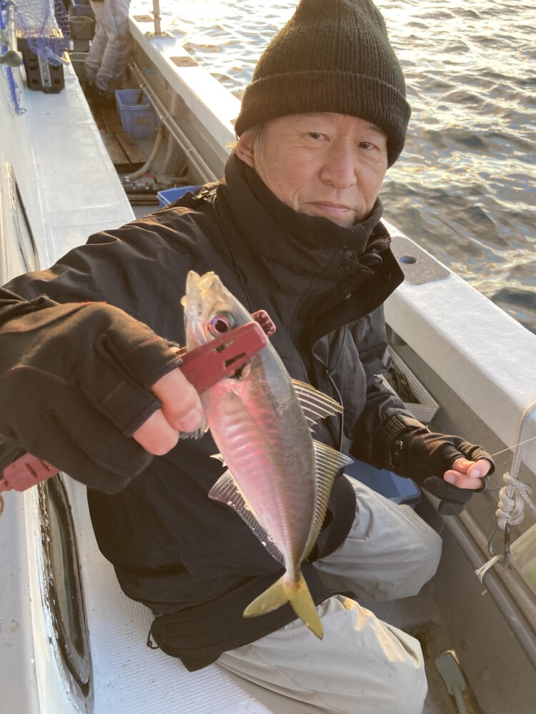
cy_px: 357
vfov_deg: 63.4
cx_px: 268
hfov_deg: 49.7
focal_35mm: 28
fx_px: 578
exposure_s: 1/121
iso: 80
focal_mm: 3.99
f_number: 1.8
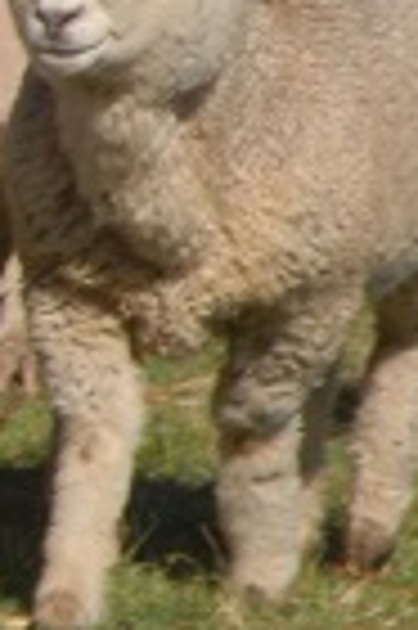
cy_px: 92
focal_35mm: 1275
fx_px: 22260
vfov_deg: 1.6
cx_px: -1029
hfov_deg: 1.1
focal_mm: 170
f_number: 10
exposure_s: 1/200
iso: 100
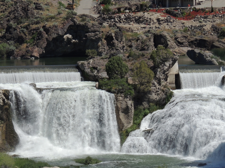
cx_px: 103
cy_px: 116
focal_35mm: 259
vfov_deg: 5.7
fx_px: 1683
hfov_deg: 7.6
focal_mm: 30.3
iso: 100
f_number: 4.5
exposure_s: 1/1000
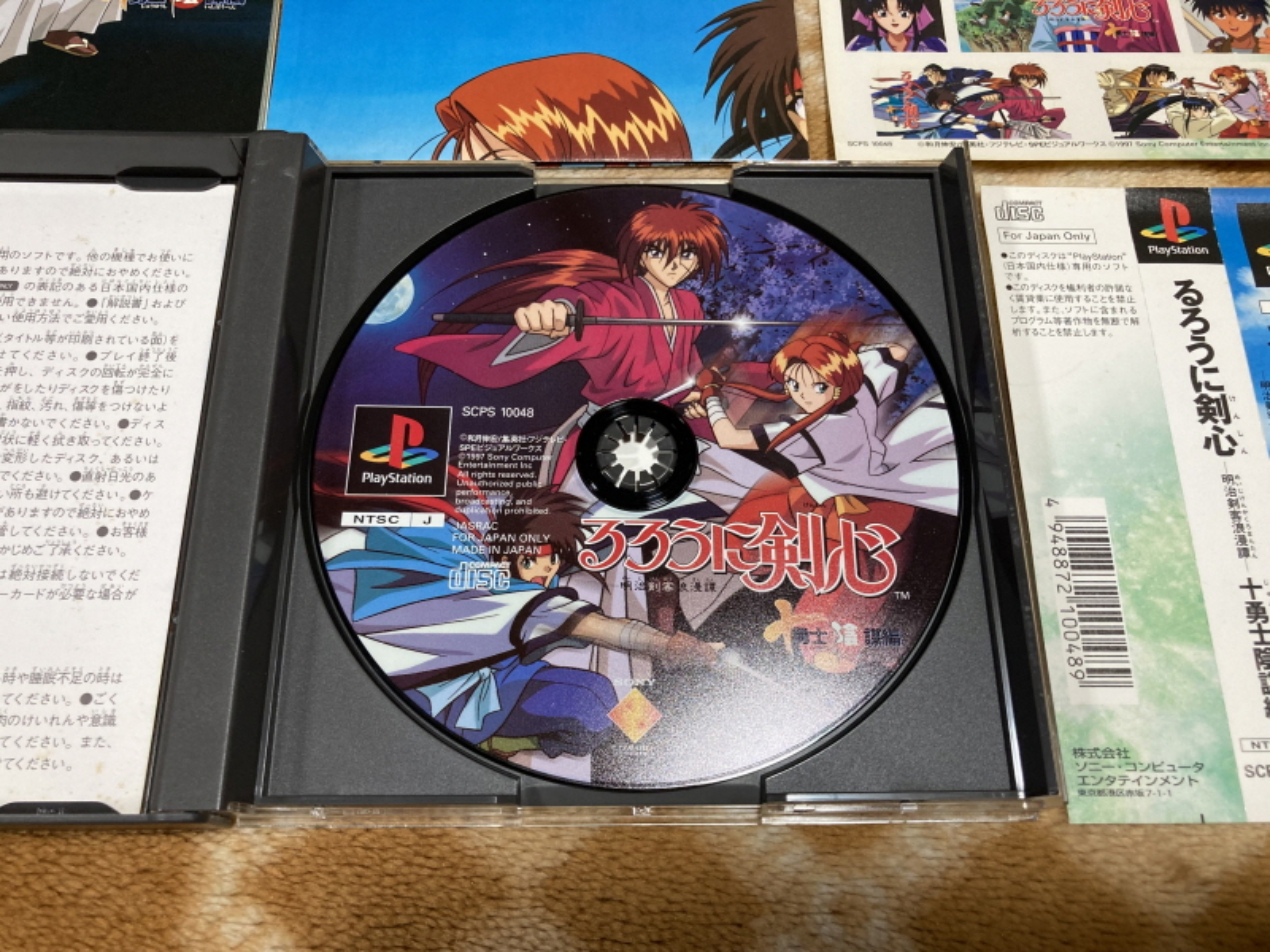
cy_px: 476
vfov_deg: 49.7
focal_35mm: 28
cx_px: 635
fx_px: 1027
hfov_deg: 63.4
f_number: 1.8
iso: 100
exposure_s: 1/50
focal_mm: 3.99
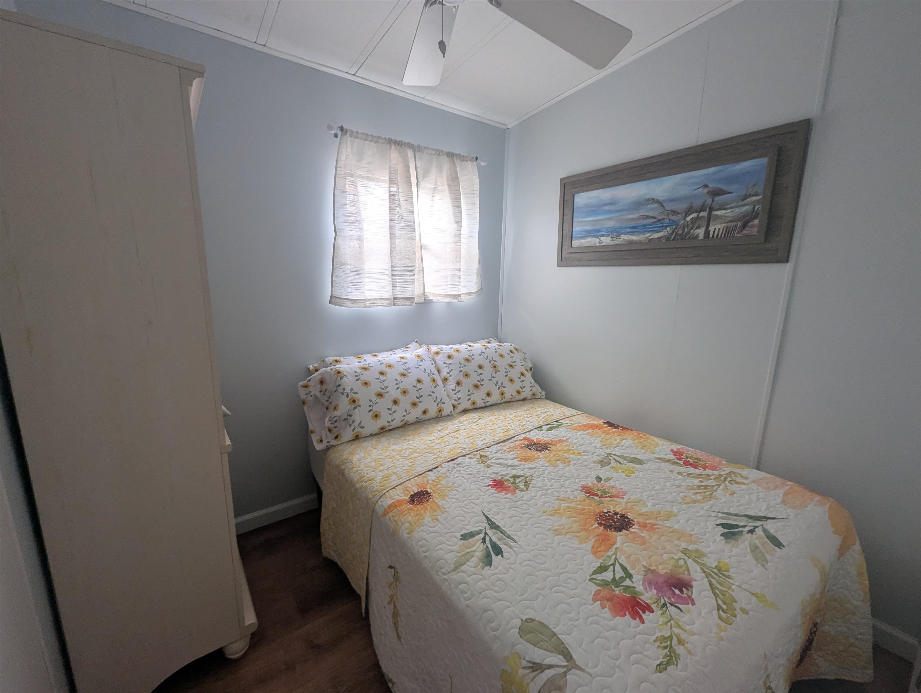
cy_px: 346
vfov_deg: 90.1
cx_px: 460
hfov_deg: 106.1
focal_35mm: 13
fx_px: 346
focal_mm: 1.95
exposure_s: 1/38.2
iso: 46
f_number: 2.2
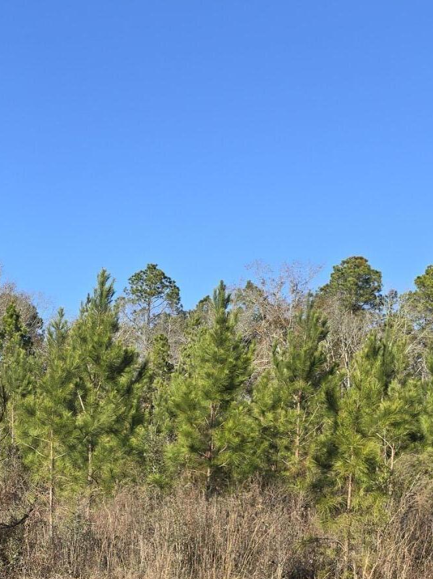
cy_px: 534
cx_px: 57
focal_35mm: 52
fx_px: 868
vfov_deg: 34.5
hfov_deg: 27.2
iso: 12
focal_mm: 6.3
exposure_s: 1/563
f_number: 1.7
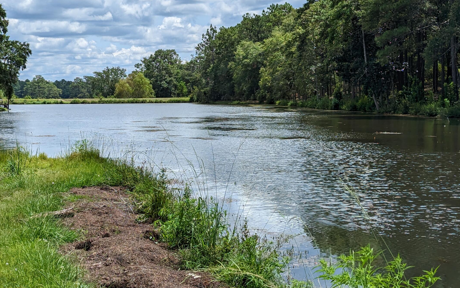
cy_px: 154
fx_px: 903
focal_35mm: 72
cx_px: 185
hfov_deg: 28.5
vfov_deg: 18.1
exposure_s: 1/3165
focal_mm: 6.81
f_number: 1.85
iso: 48
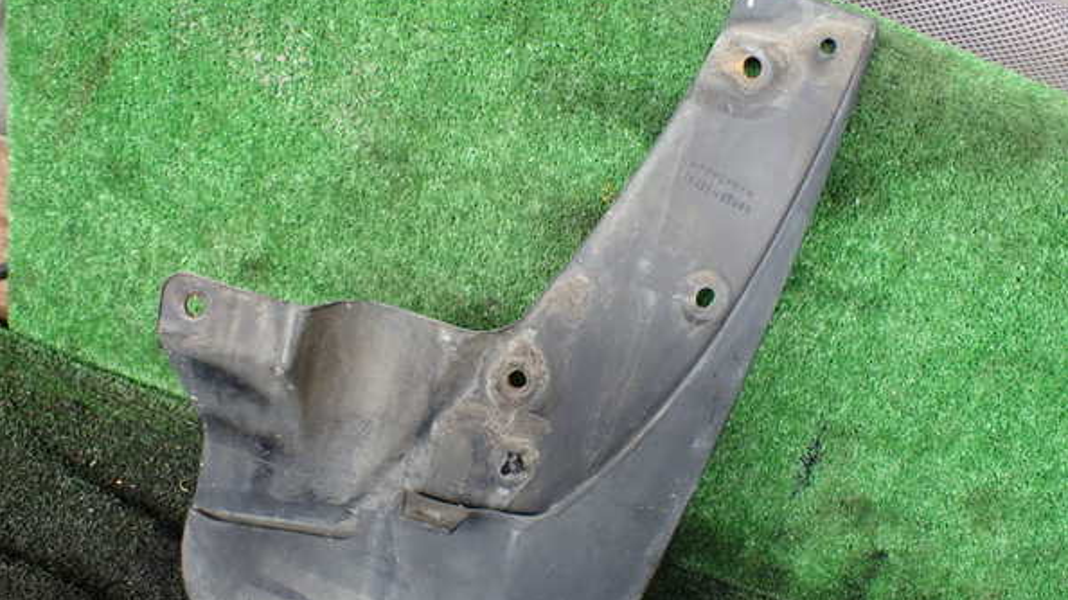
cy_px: 336
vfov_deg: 35.6
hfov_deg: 59.5
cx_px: 536
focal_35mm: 33
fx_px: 934
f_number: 2.3
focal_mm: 5.4
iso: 125
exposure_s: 1/125
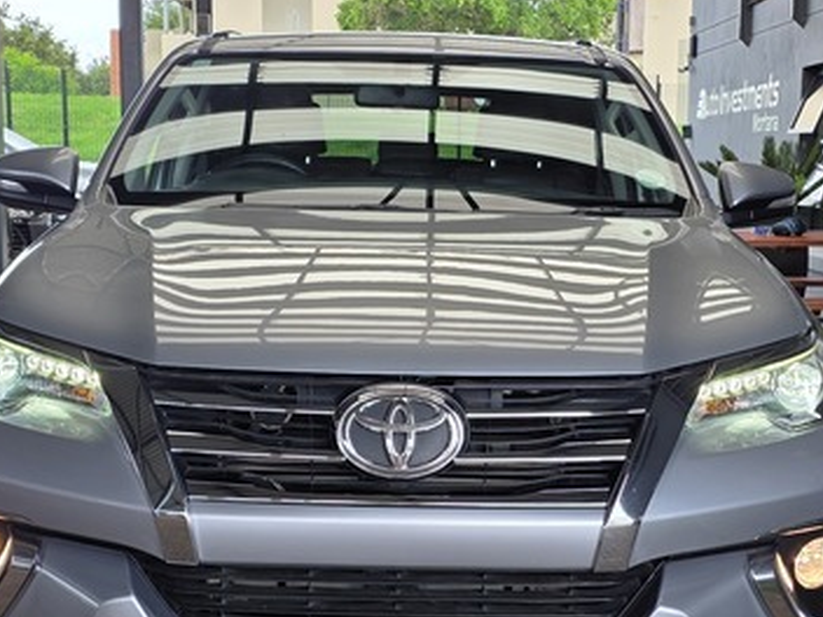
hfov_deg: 29.0
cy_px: 358
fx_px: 1593
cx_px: 416
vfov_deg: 21.9
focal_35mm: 67
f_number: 1.7
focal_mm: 6.25
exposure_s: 1/104
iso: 16
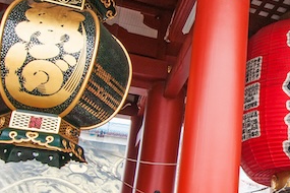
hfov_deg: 34.6
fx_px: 427
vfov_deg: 25.5
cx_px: 279
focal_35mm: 53
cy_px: 113
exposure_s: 1/60
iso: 200
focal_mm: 12
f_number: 8
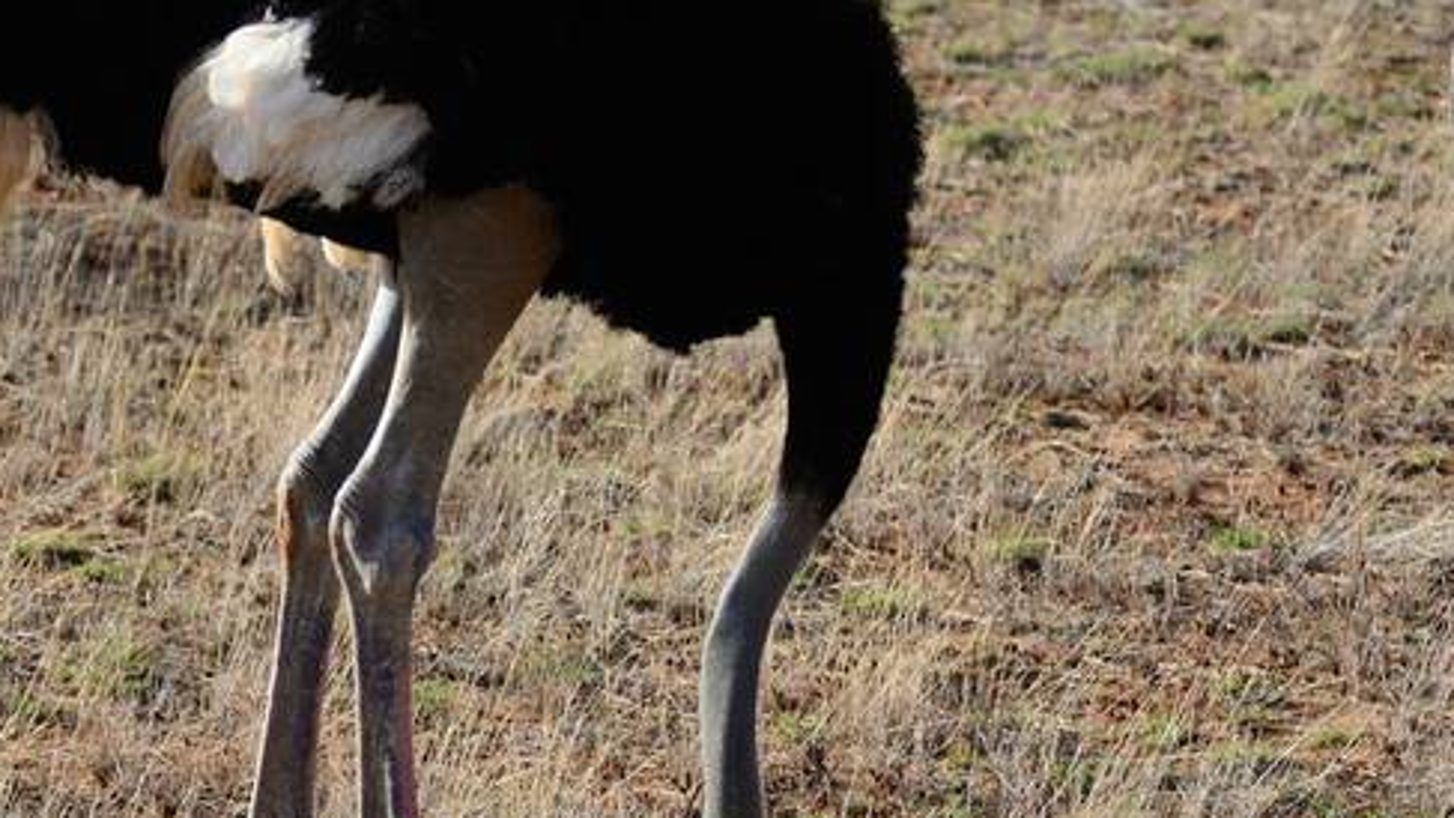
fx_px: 11297
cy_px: 545
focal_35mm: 293
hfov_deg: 7.4
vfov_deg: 4.1
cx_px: 454
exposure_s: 1/500
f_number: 5
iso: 125
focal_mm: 130
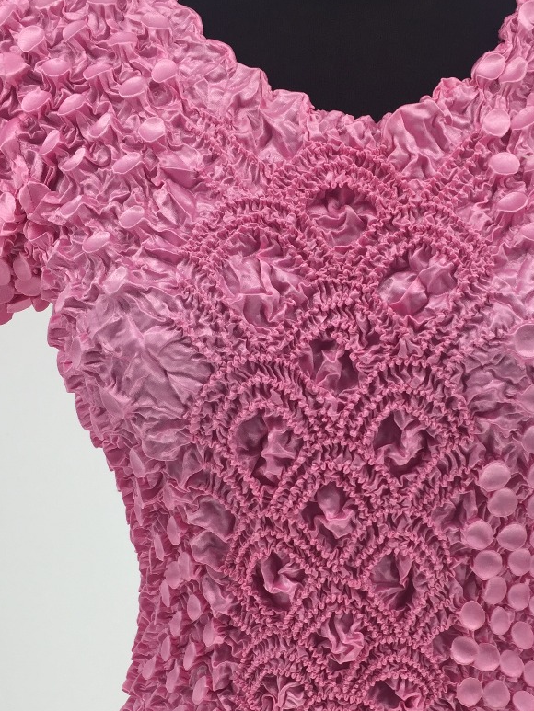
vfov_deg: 37.9
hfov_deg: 29.0
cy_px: 455
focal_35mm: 50
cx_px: 335
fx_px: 1028
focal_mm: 4.15
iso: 32
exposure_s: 1/109
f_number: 2.2
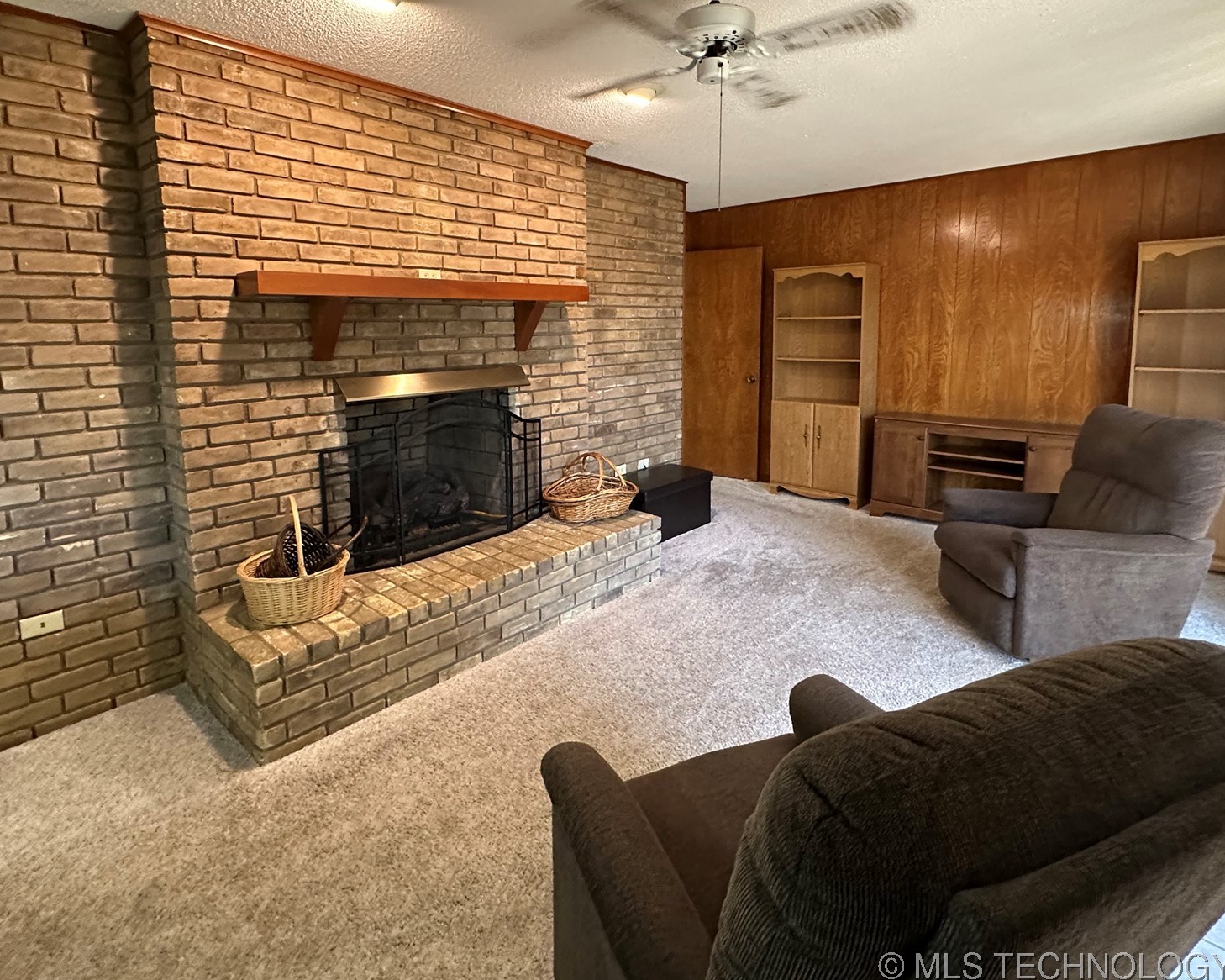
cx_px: 588
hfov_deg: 86.3
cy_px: 397
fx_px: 653
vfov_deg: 73.1
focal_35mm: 18
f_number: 2.2
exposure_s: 1/60
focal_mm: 2.22
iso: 500
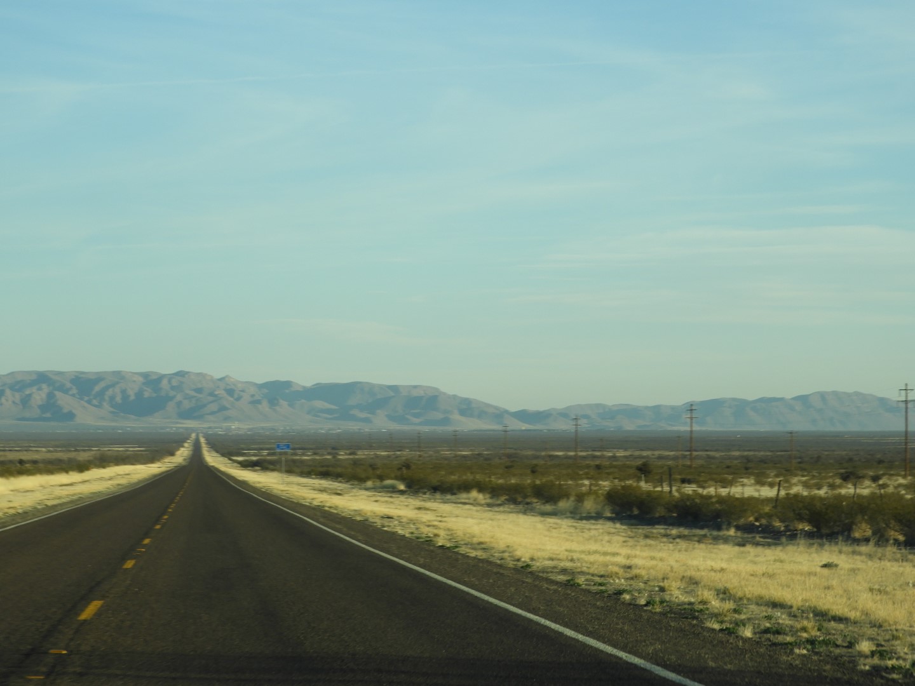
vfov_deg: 14.1
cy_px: 343
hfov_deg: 18.7
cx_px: 458
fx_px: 2775
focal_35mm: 105
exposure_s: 1/320
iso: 100
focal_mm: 18.8
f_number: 4.8
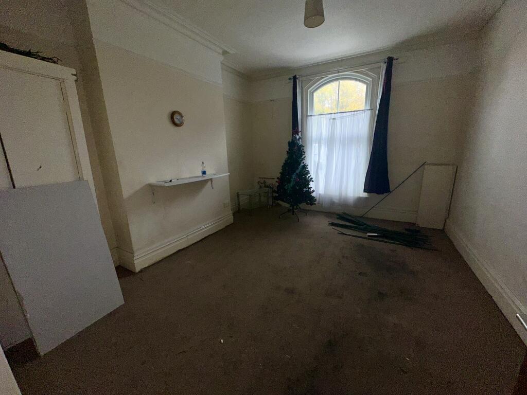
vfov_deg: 85.7
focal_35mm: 14
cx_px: 264
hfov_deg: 102.1
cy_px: 198
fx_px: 213
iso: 32
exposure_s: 1/143
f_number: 2.2
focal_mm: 2.22
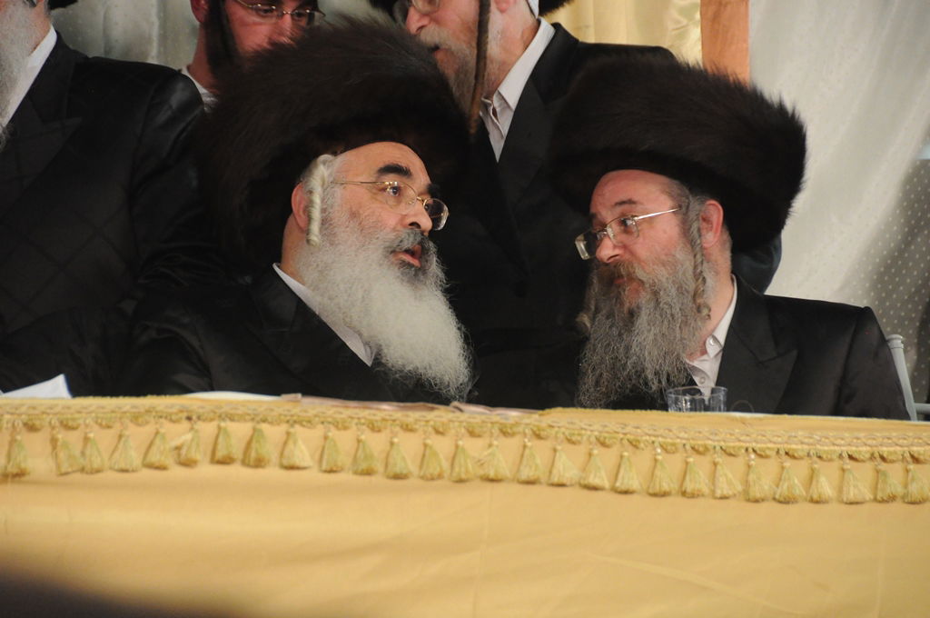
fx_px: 5225
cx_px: 465
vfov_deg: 6.8
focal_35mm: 202
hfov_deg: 10.2
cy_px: 309
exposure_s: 1/30
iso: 2000
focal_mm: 135
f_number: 5.6
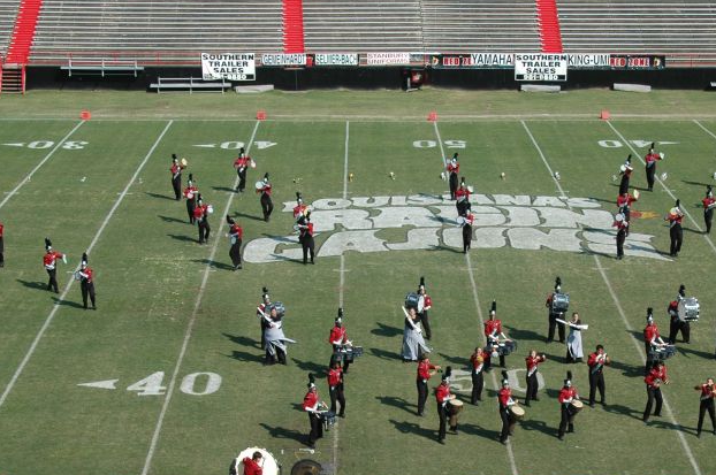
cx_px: 441
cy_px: 324
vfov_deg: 17.2
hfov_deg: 25.6
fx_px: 1569
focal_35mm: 79
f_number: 9
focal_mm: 32
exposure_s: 1/320
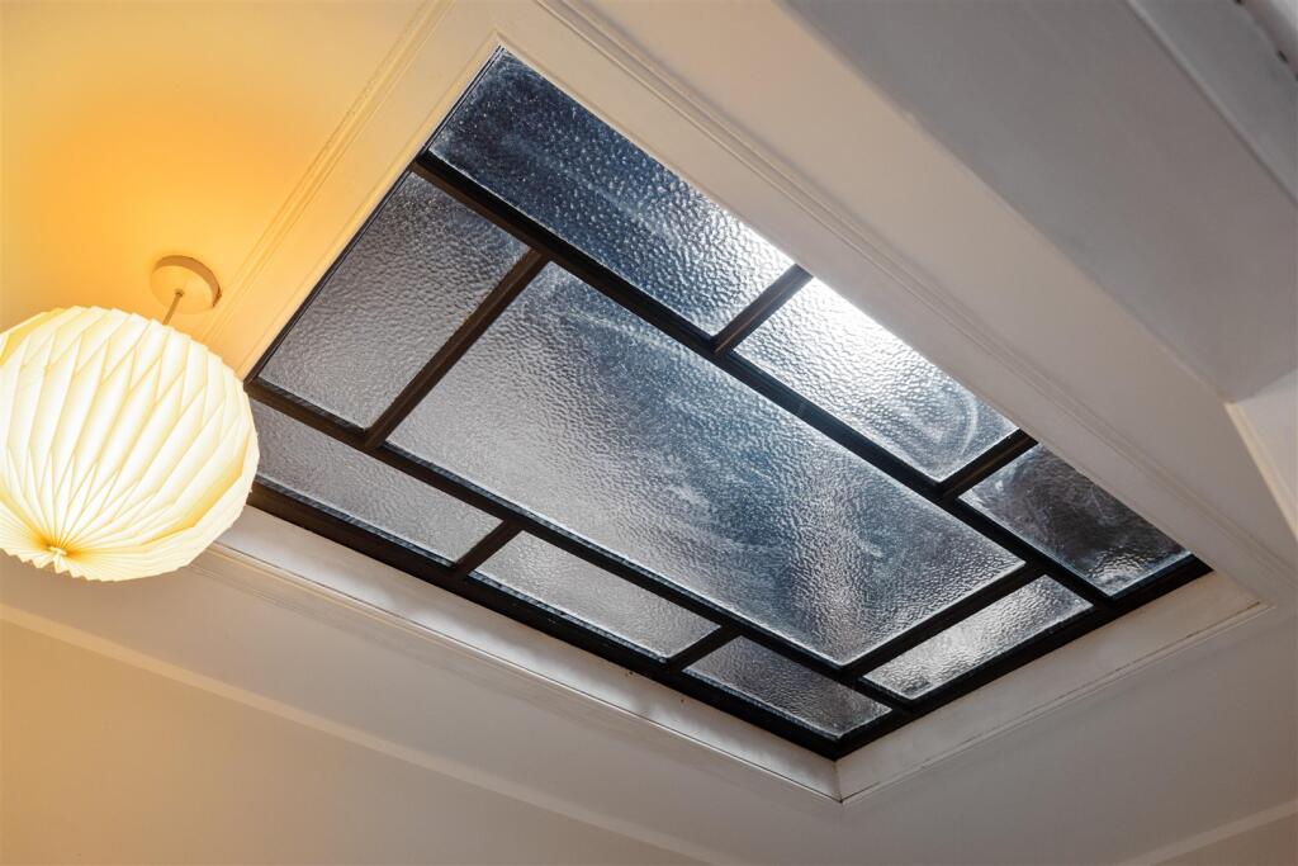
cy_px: 433
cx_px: 649
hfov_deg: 65.5
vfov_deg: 46.4
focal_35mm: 28
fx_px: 1010
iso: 640
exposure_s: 1/50
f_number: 4.5
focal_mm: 28
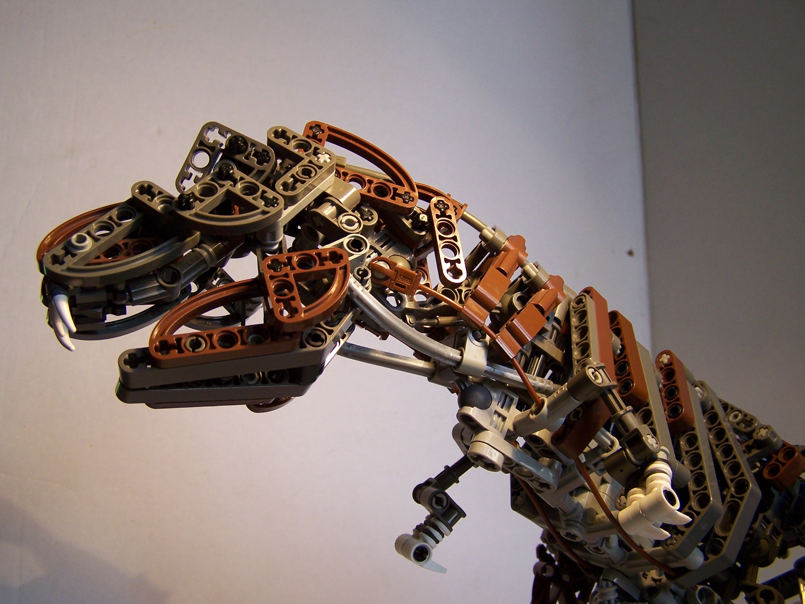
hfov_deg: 49.0
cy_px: 302
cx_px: 402
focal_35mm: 38
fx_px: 884
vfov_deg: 37.7
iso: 80
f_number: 2.8
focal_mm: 6.3
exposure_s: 1/50
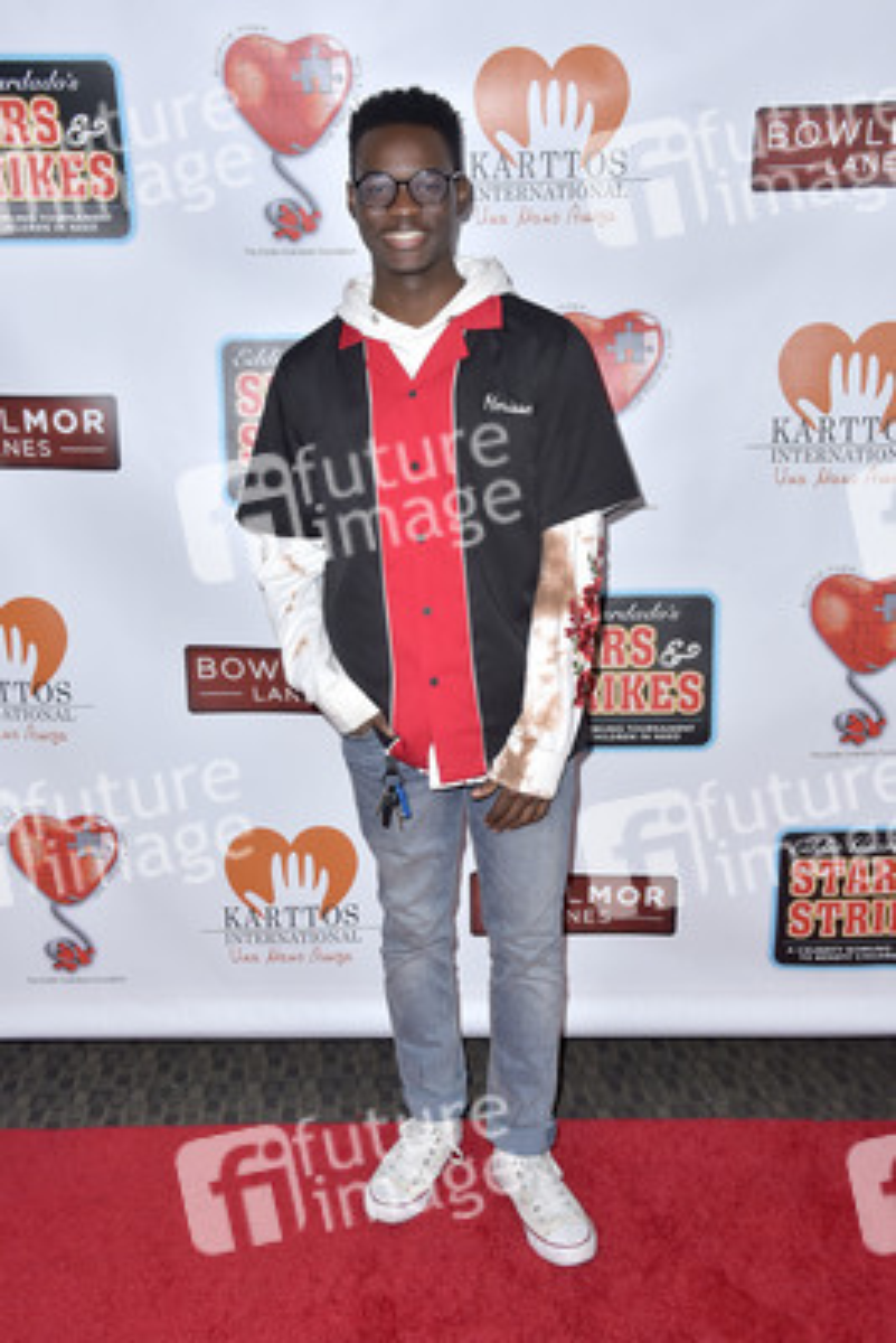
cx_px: 448
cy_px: 672
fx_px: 1417
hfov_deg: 35.1
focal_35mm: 38
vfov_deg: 50.7
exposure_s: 1/250
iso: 320
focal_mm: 38
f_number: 7.1
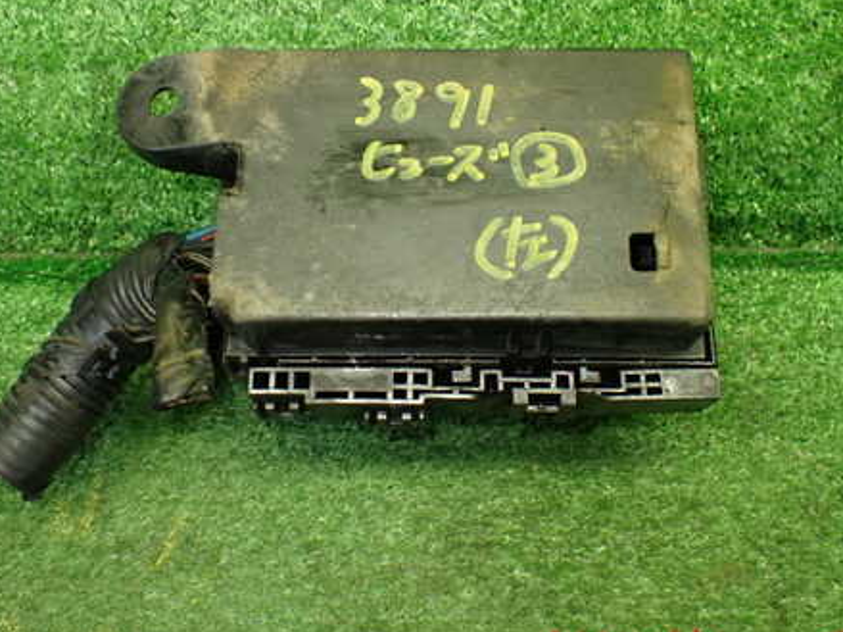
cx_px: 409
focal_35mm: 41
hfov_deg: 45.8
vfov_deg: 35.0
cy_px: 242
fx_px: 998
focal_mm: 5.4
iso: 800
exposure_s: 1/100
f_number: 2.3
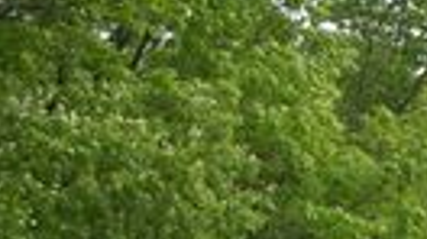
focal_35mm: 157
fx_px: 1776
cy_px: 551
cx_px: 776
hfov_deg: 12.5
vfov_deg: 7.3
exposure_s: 1/69.7
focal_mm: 8
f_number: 7.6
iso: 100
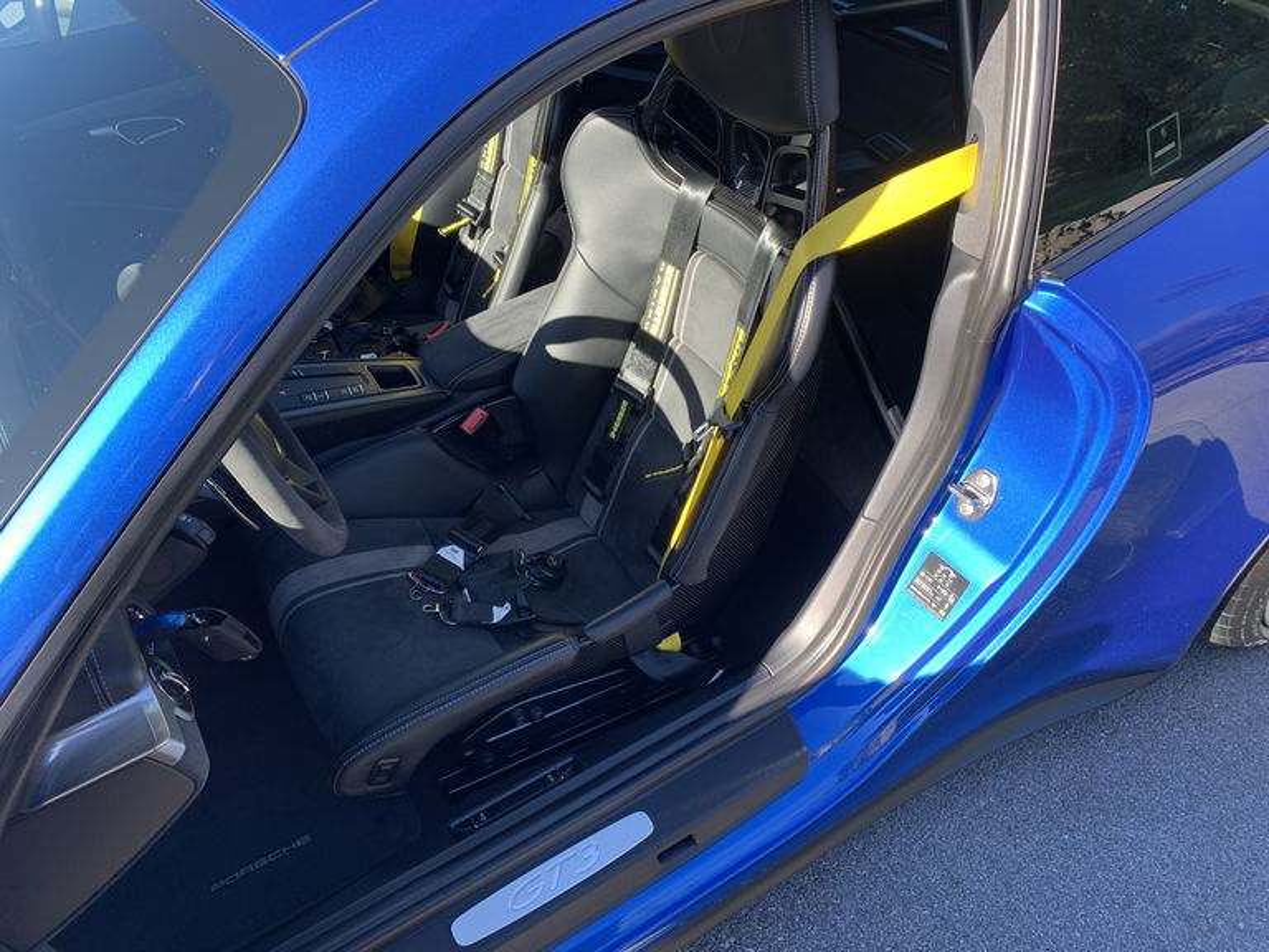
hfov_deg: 67.3
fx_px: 953
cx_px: 634
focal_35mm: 26
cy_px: 476
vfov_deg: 53.1
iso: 25
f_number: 1.8
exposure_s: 1/142
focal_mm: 4.25
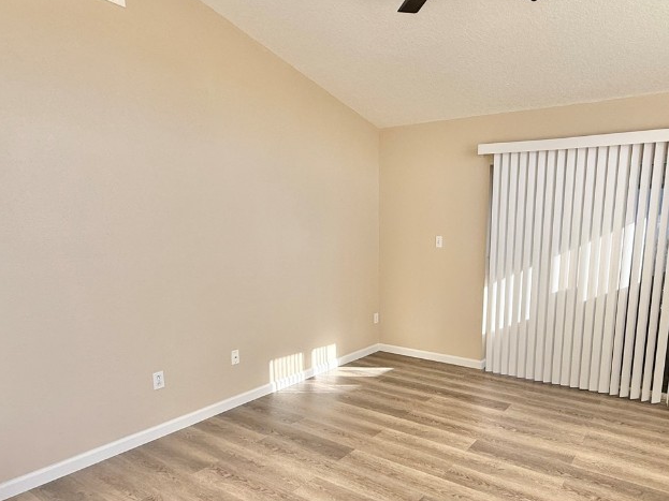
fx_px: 444
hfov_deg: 72.6
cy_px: 304
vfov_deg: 58.3
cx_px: 420
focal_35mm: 23
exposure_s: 1/275
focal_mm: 2.22
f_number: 2.2
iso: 64
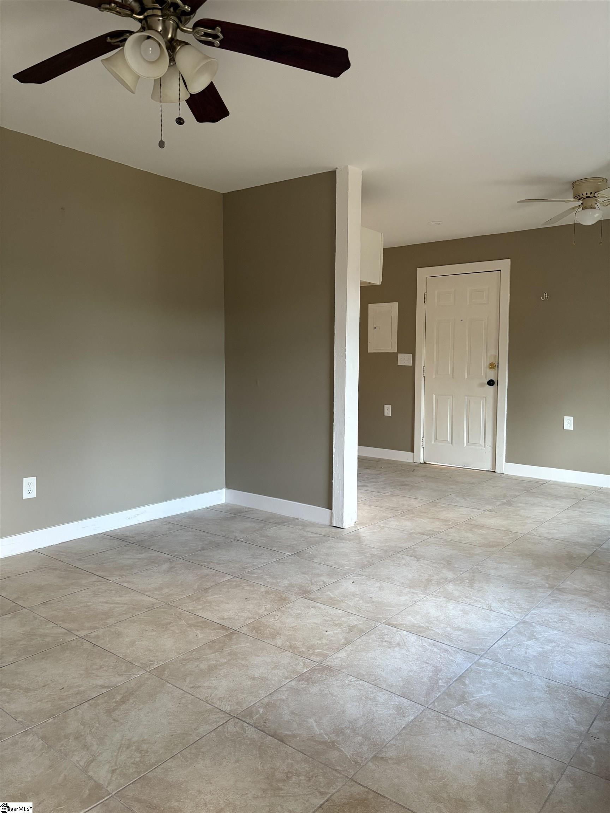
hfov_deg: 53.1
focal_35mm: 26
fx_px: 611
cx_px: 305
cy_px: 406
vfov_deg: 67.3
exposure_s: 1/60
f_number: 1.6
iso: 250
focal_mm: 5.96
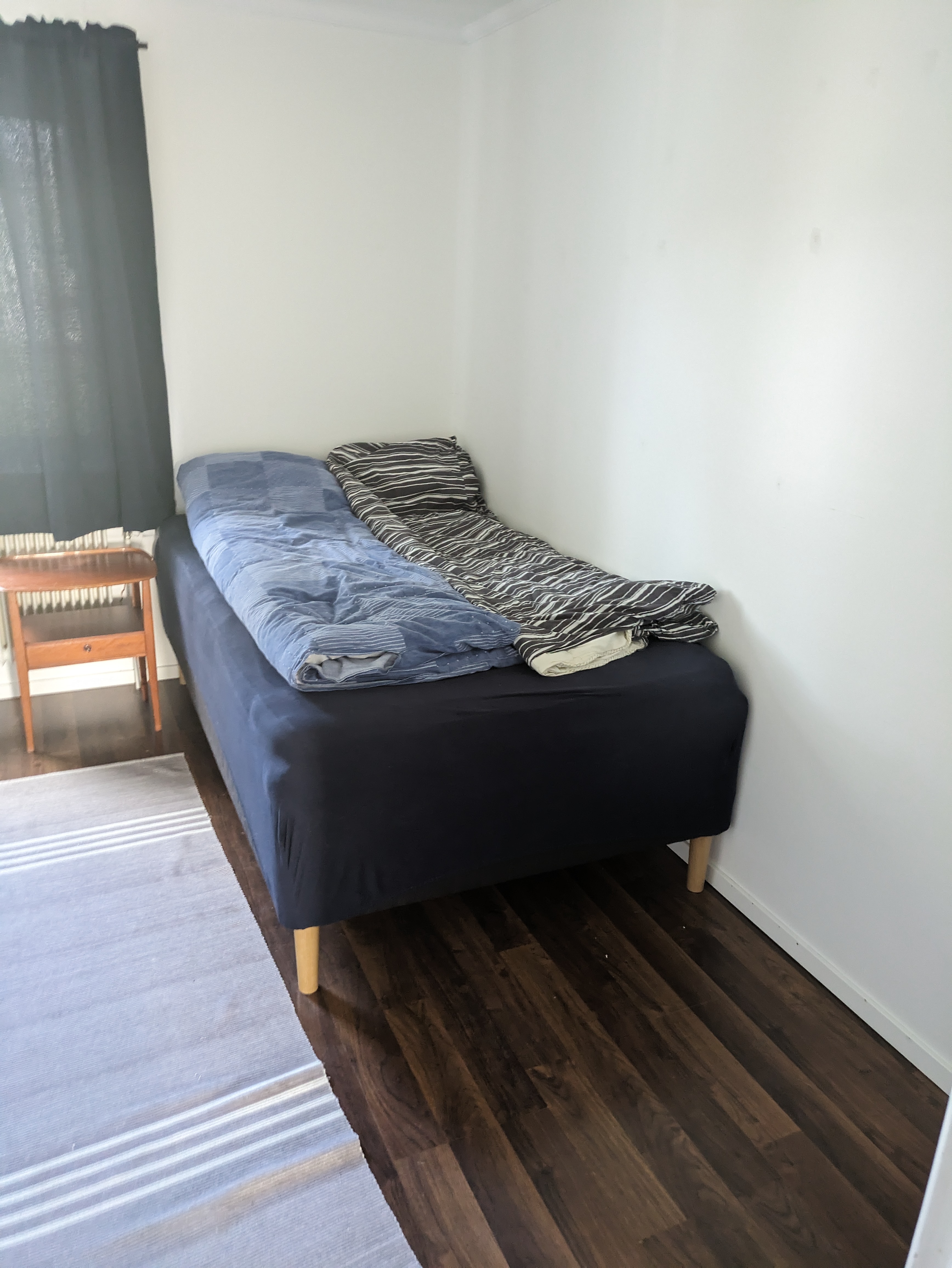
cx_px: 476
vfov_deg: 69.4
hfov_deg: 54.9
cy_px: 634
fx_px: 916
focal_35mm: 25
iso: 529
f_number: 1.89
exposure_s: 1/33.3
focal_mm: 5.43
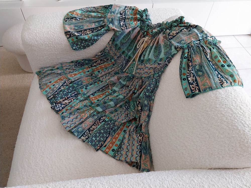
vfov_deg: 53.1
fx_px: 189
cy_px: 94
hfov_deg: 67.3
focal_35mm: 26
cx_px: 126
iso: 320
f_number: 1.8
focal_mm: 4
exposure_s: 1/33.3
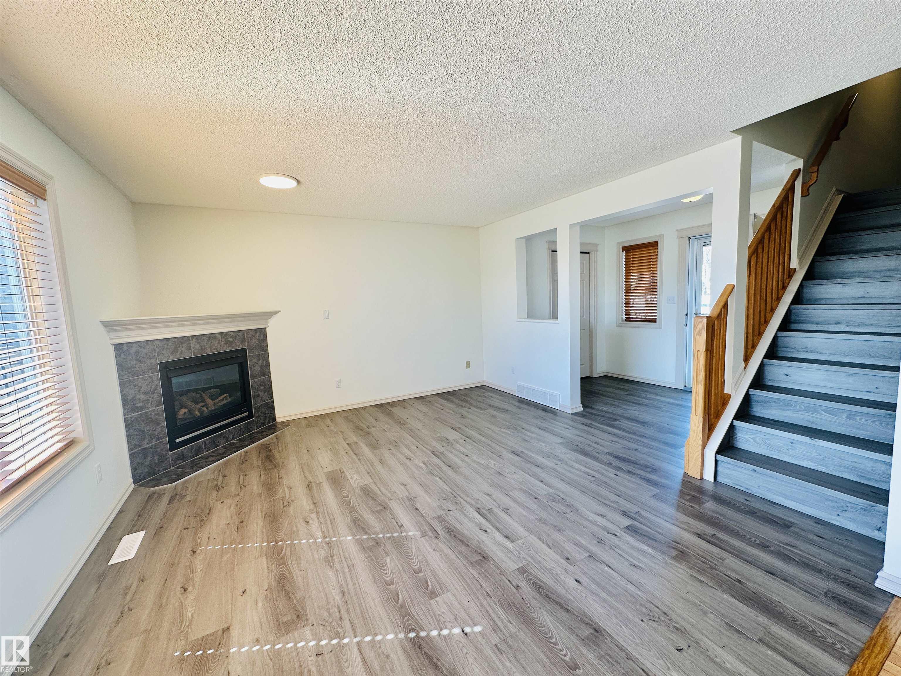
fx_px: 364
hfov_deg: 102.1
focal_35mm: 14
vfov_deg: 85.7
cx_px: 450
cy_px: 338
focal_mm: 2.22
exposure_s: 1/99
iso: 50
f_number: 2.2
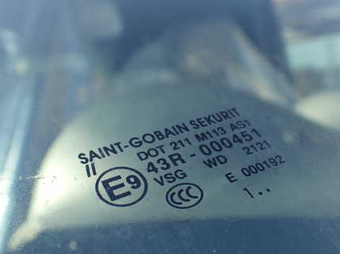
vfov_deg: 34.1
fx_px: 412
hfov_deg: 44.8
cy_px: 160
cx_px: 187
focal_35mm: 42
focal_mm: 5.4
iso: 100
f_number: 3.2
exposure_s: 1/160
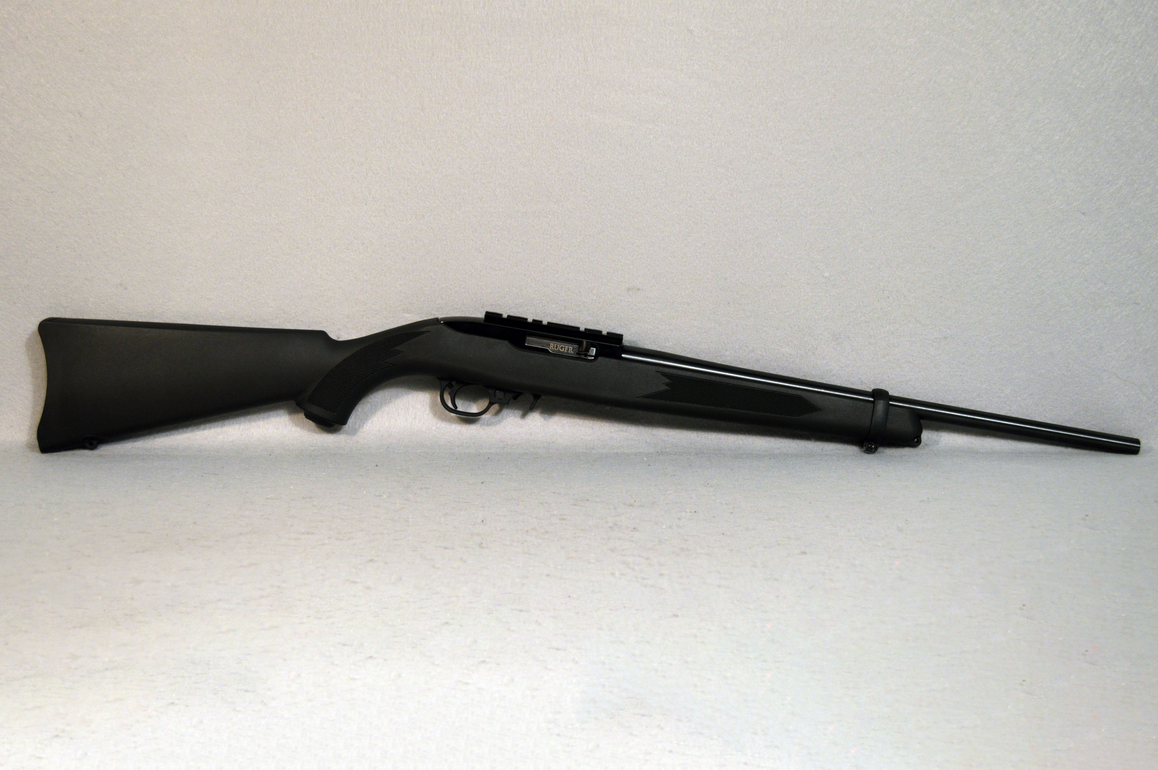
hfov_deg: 41.1
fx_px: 1543
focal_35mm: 48
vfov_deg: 28.0
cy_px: 385
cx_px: 579
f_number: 4.8
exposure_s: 1/80
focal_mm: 32
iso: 400
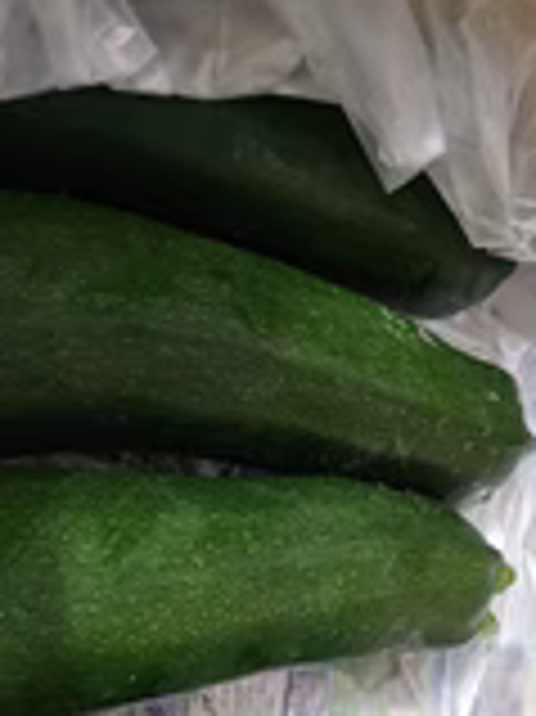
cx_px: 225
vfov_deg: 28.6
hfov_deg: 25.2
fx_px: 1199
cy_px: 874
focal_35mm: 58
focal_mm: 6.3
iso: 1000
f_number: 1.7
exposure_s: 1/25
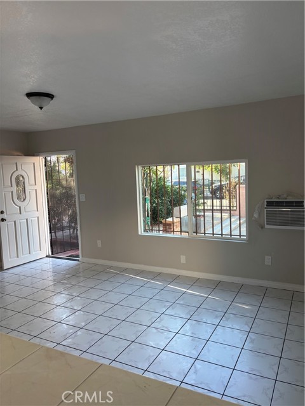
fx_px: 305
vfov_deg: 67.3
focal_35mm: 26
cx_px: 152
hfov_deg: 53.1
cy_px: 203
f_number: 1.6
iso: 80
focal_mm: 5.96
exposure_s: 1/121
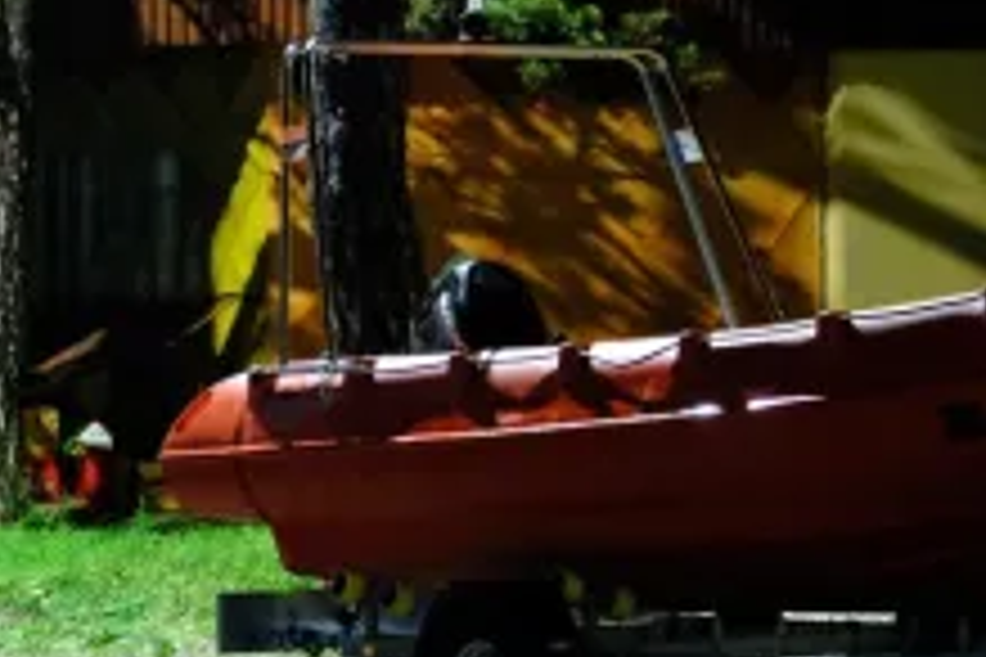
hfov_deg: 13.2
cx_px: -36
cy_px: 335
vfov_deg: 9.0
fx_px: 4190
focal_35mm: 153
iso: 6400
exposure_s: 1/8
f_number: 2.8
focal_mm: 29.2
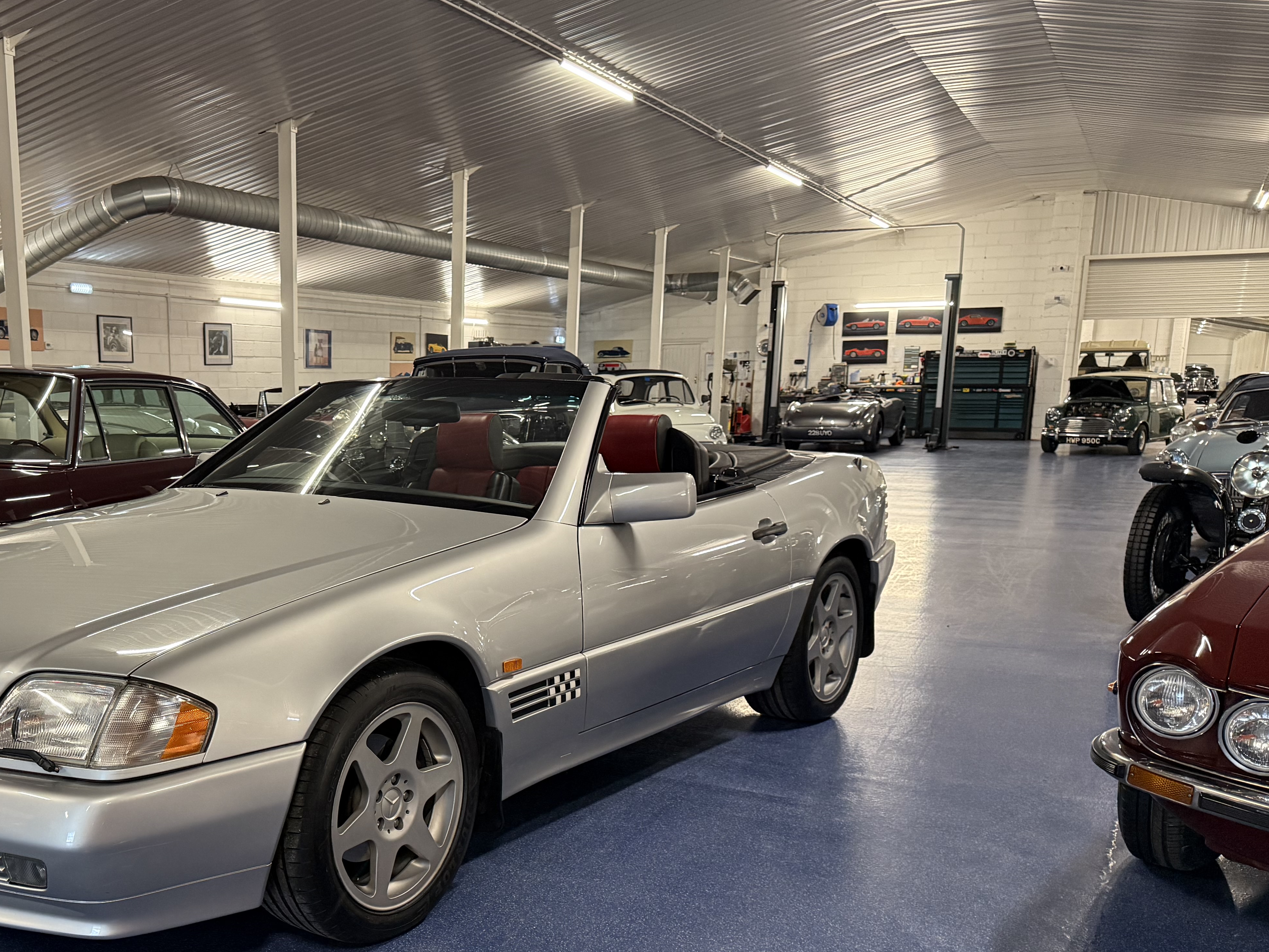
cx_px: 358
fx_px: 1283
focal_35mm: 35
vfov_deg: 40.1
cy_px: 645
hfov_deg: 51.0
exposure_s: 1/50
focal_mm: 6.76
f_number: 1.78
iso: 400
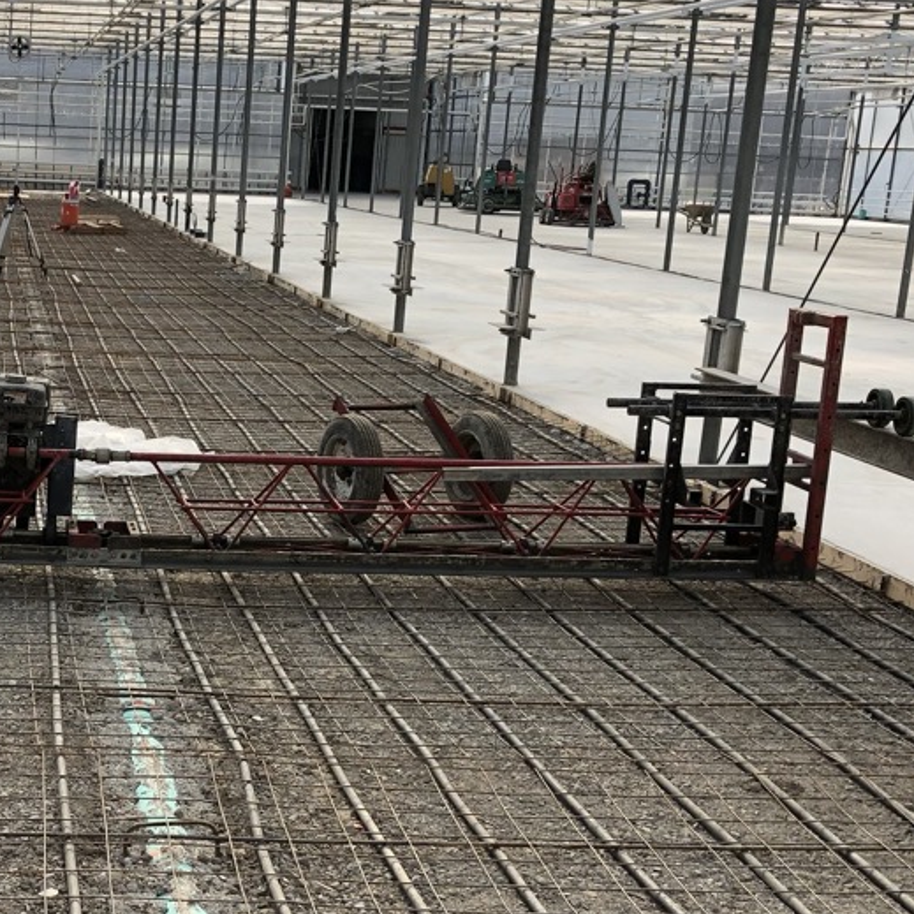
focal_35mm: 61
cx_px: 93
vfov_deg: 27.9
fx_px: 1822
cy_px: 645
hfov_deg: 27.2
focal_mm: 3.99
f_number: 1.8
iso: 20
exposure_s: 1/960
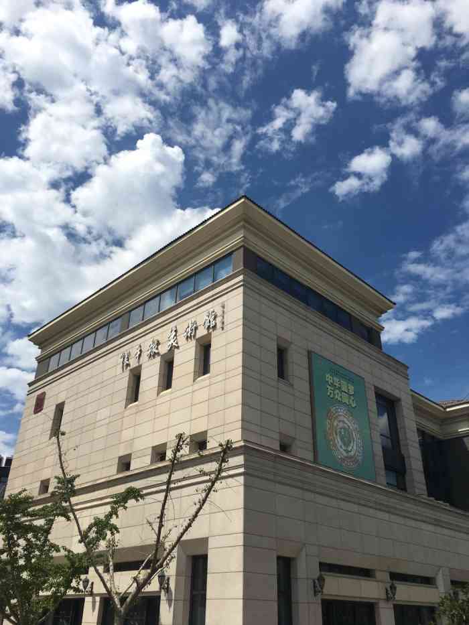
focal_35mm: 29
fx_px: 524
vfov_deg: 61.7
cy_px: 312
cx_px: 234
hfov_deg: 48.2
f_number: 2.2
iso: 25
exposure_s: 1/3663
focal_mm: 4.15
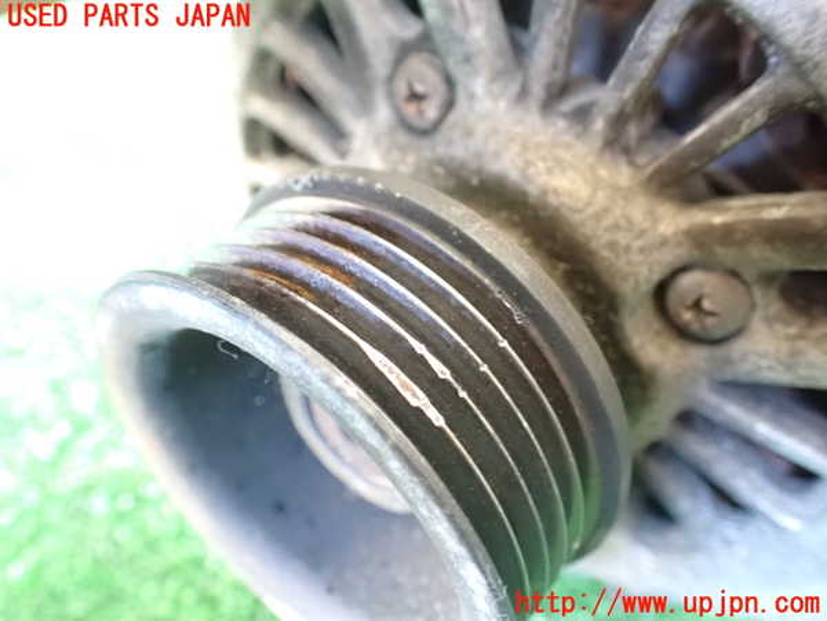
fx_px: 717
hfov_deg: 60.0
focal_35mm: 30
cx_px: 414
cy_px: 310
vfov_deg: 46.8
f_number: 2.3
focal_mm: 5.4
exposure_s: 1/25
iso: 1600
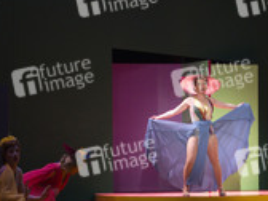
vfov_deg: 8.2
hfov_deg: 10.9
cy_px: 118
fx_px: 1401
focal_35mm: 181
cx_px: 234
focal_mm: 70
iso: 1600
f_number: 5
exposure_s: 1/250
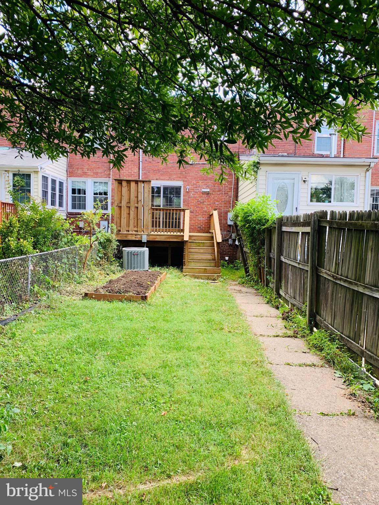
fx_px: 380
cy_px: 252
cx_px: 190
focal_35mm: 26
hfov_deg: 53.1
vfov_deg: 67.3
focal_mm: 4.25
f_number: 1.8
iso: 25
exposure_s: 1/144
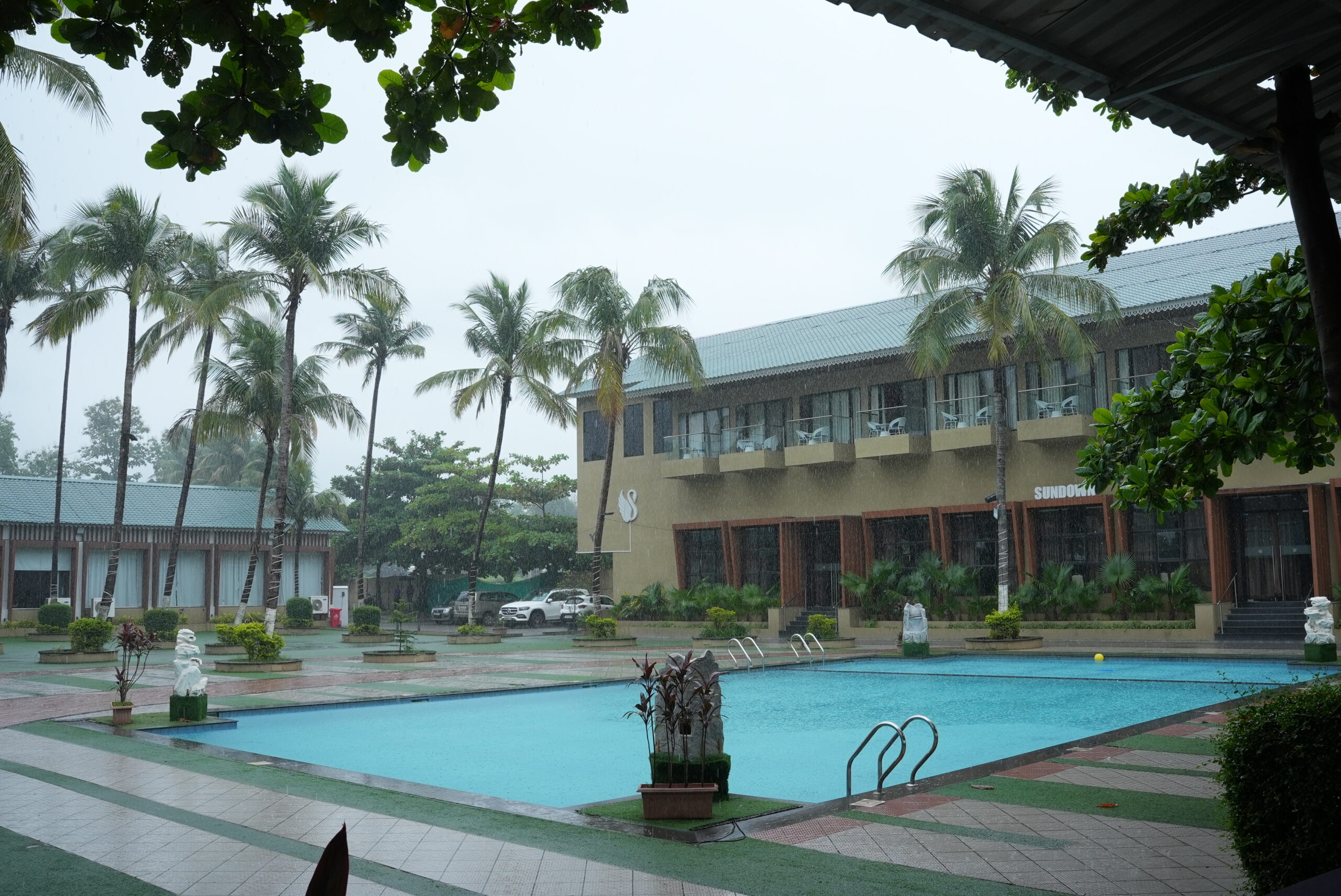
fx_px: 1304
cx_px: 670
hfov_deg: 54.4
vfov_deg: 37.9
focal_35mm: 35
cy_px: 448
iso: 640
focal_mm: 35
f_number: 10
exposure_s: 1/250
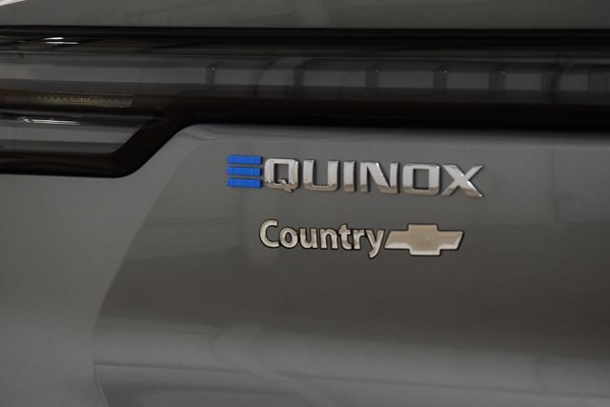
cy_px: 204
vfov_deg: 13.0
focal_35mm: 105
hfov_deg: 19.5
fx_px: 1779
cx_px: 305
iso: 1600
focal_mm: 70
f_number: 4.5
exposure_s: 1/125
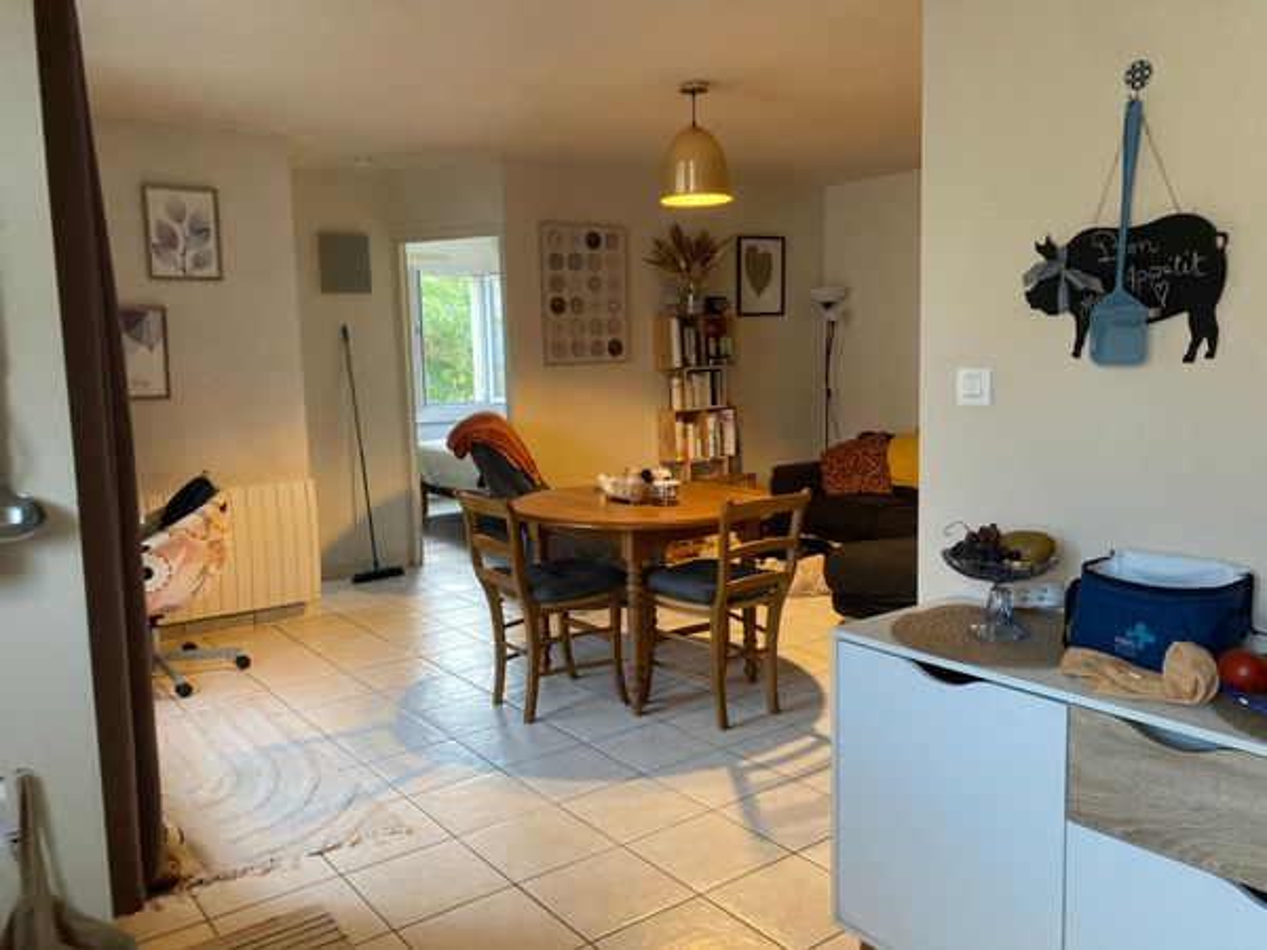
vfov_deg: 49.7
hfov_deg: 63.4
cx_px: 634
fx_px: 1025
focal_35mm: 28
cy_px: 475
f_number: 1.8
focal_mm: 3.99
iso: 250
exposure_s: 1/60
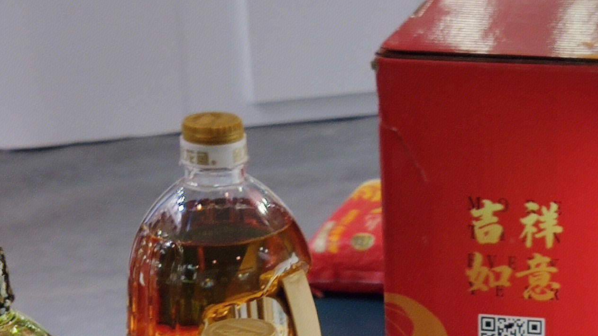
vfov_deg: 9.4
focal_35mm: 121
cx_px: 447
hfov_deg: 17.6
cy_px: 643
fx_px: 1918
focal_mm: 4.75
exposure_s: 1/100
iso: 119
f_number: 1.75
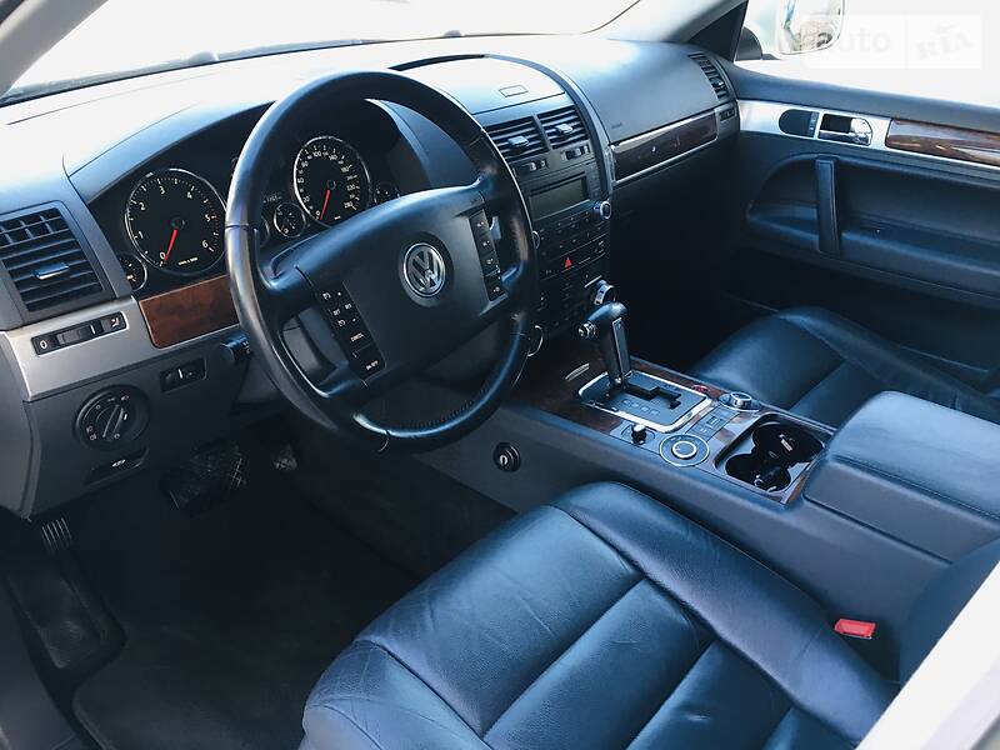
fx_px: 838
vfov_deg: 48.2
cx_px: 500
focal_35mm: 29
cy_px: 375
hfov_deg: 61.7
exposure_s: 1/33
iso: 32
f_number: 2.2
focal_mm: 4.2
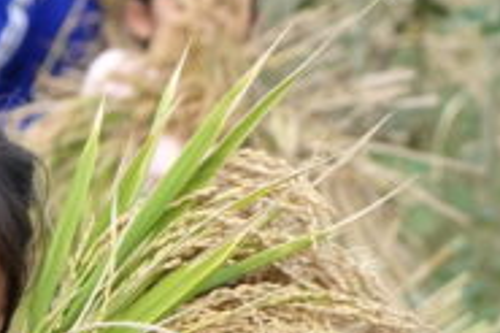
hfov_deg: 2.5
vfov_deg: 1.7
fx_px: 11240
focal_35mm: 810
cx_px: 157
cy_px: 444
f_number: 5
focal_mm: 73.3
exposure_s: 1/200
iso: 160
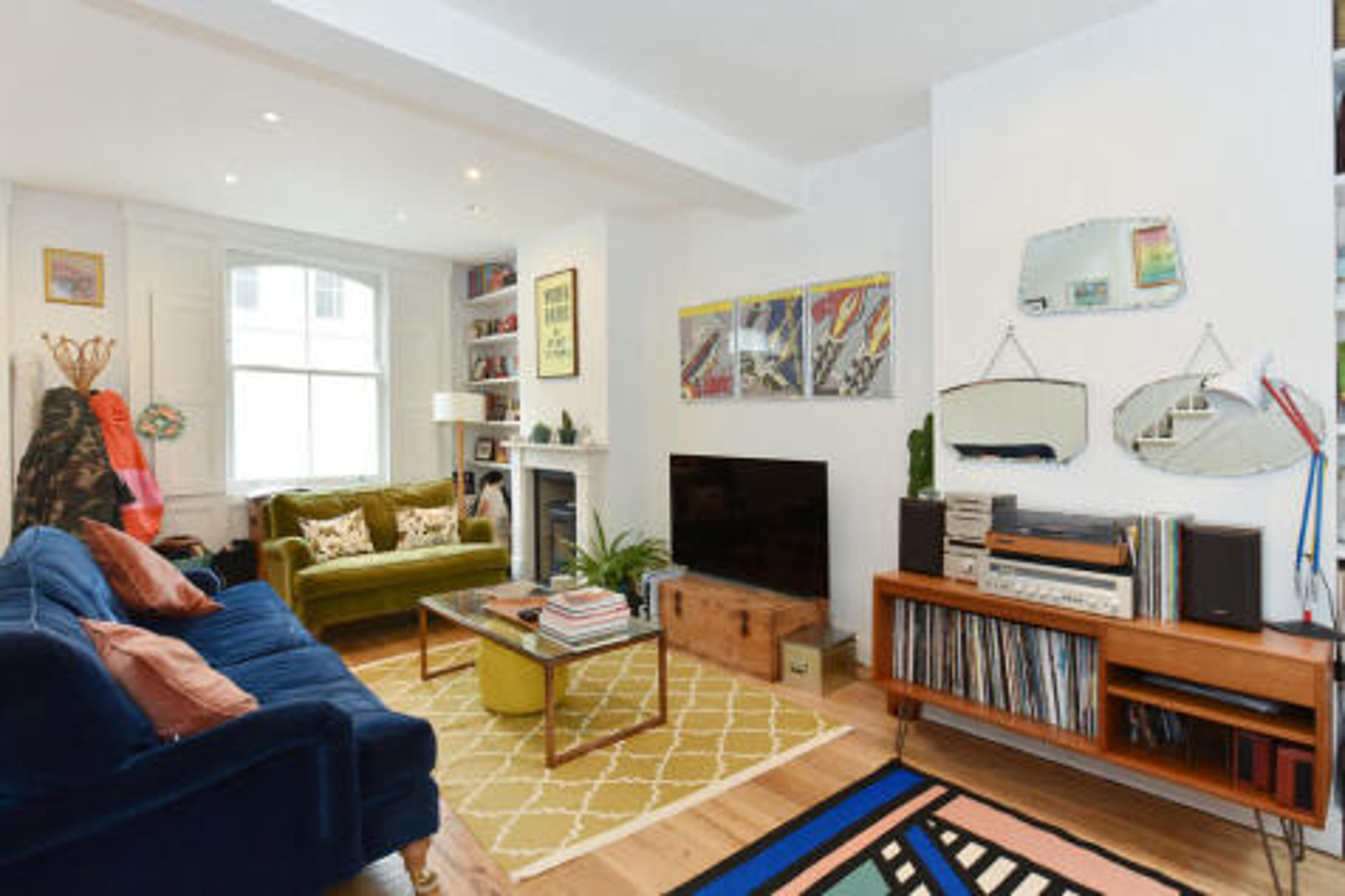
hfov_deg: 90.0
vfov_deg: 67.3
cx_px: 672
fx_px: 672
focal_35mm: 18
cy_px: 448
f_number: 8
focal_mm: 18
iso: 320
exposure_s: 1/15
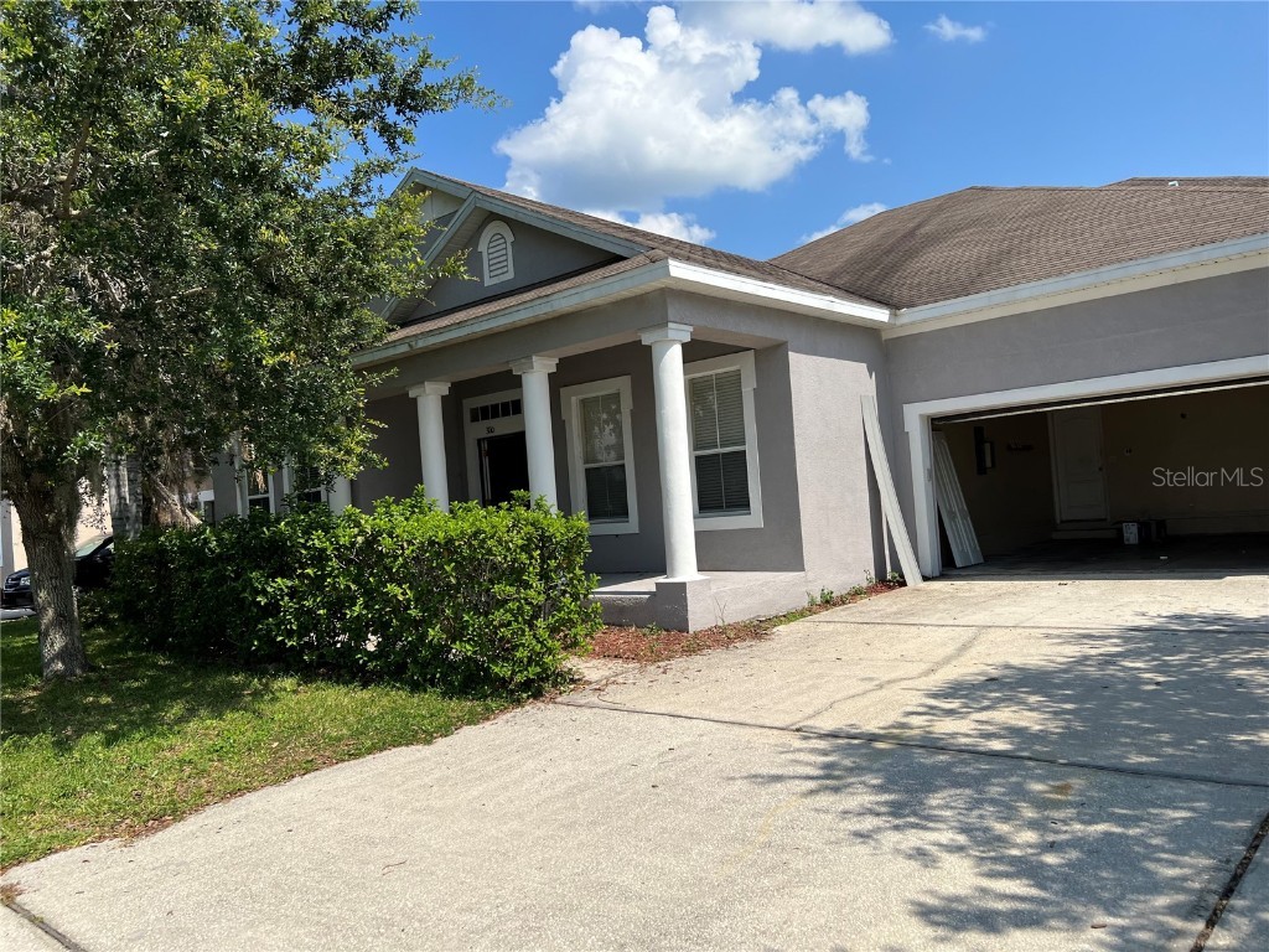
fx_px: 953
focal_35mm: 26
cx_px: 634
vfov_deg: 53.1
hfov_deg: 67.3
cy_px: 476
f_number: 1.5
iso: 50
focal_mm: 5.7
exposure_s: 1/5319
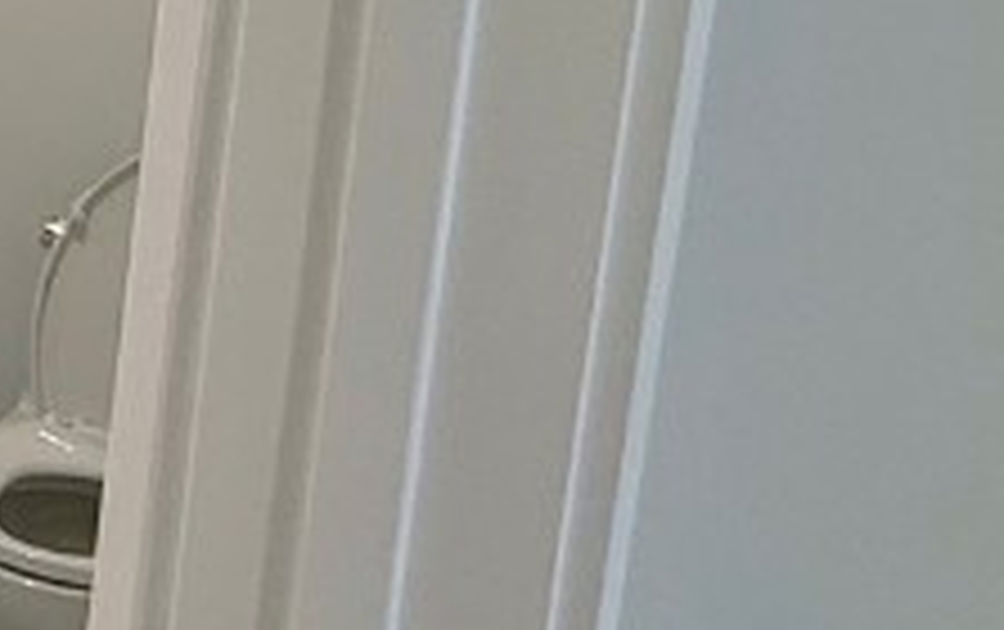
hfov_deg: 20.5
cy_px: -112
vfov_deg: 18.3
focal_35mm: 68
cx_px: -833
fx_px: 1863
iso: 80
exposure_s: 1/120
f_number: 2.2
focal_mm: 2.22
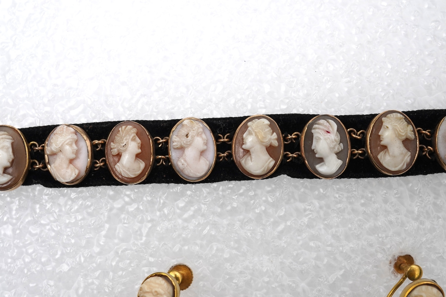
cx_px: 223
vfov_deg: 29.9
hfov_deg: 43.6
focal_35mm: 45
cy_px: 148
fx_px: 557
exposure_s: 1/100
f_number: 22
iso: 500
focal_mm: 30
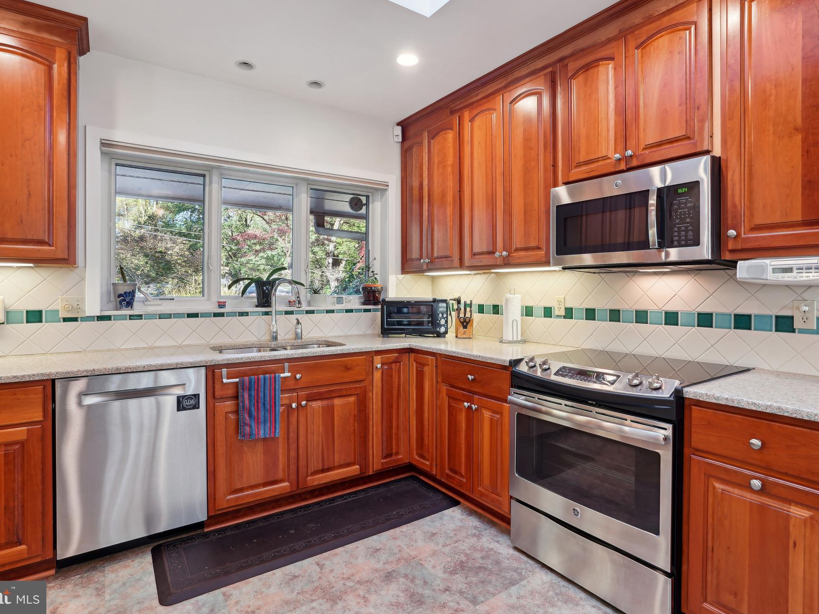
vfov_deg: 71.6
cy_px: 296
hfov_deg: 87.7
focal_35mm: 18
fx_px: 426
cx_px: 422
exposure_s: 1/5
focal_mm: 16
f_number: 8
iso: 200
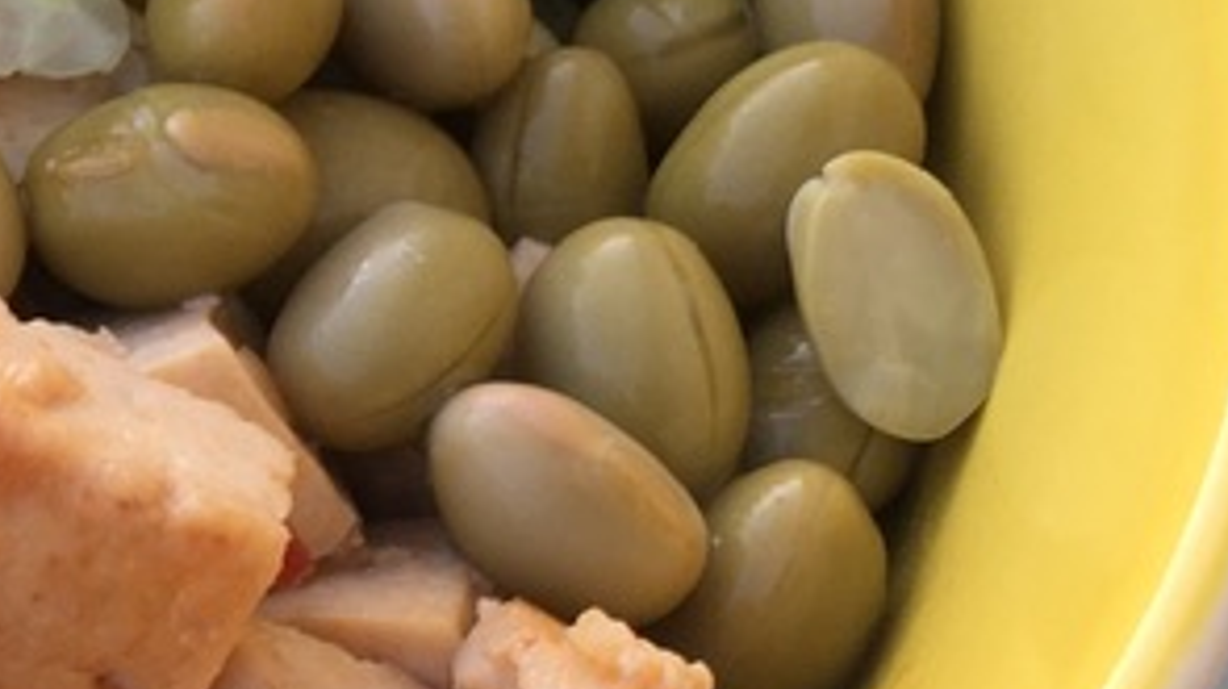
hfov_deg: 17.9
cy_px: 84
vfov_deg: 10.9
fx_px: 3580
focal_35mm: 110
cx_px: -468
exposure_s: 1/50
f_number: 2.2
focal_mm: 4.15
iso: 32
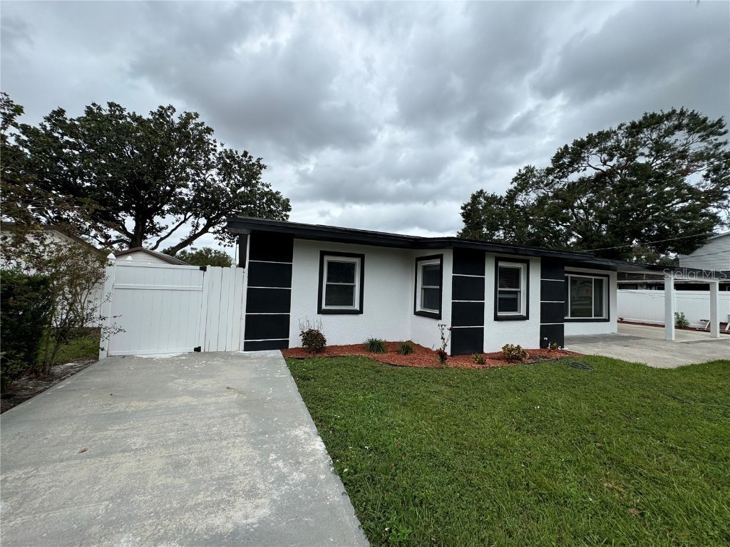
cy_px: 274
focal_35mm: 14
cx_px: 365
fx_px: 295
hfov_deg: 102.1
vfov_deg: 85.7
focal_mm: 2.22
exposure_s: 1/1277
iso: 50
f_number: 2.2
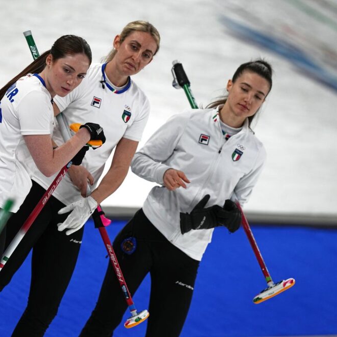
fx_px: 5639
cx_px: 113
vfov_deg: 3.4
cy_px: 168
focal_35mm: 512
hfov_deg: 3.4
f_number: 4.5
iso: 800
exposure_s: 1/1600
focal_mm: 400
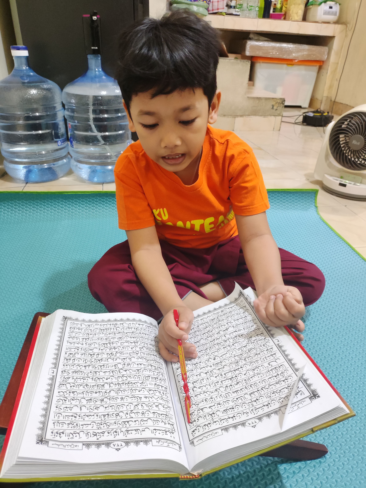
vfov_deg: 69.4
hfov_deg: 54.9
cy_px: 244
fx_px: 352
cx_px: 183
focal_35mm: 25
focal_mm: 4.71
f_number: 1.79
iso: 948
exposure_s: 1/33
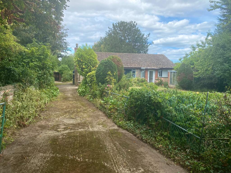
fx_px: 174
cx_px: 116
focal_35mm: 26
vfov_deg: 53.1
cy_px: 86
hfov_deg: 67.3
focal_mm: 4.25
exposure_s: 1/1147
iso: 32
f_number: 1.8
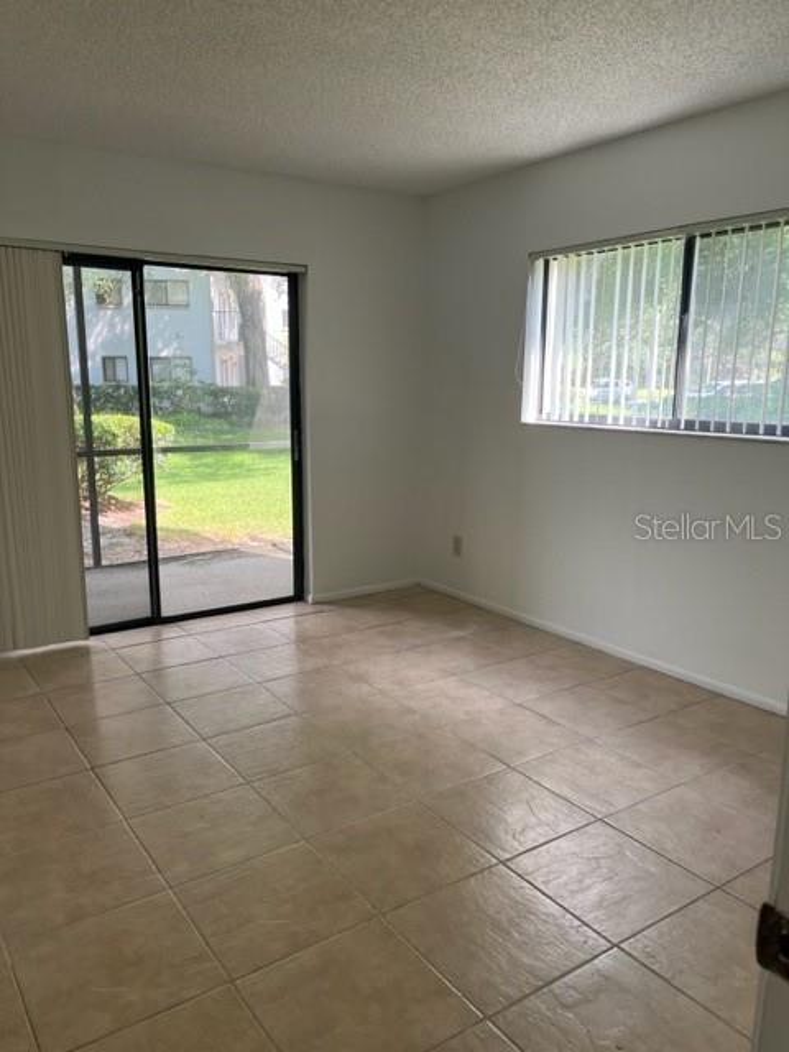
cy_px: 526
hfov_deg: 53.1
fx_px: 790
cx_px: 394
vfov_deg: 67.3
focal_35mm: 26
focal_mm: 5.1
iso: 64
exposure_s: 1/125
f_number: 1.6
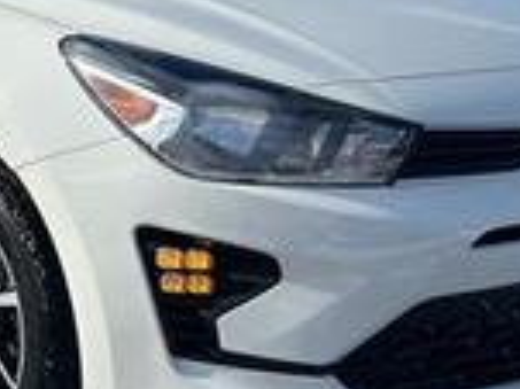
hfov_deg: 21.9
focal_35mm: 87
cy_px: 282
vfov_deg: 16.9
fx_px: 1306
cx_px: 31
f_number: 1.5
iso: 50
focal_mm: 5.7
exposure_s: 1/8696
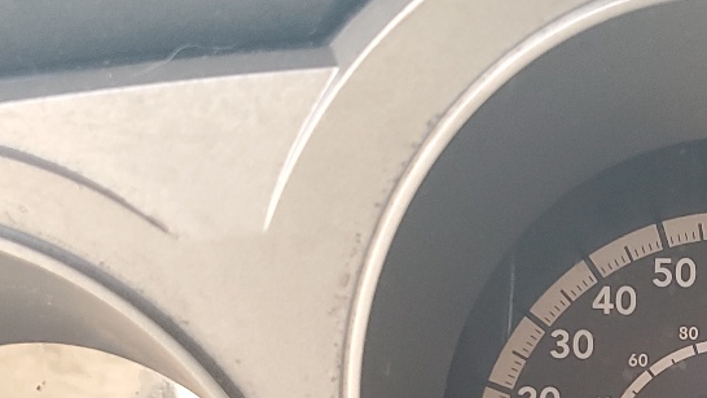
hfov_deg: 24.5
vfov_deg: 14.2
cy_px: 450
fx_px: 1556
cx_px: 689
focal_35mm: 83
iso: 64
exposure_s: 1/120
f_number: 1.5
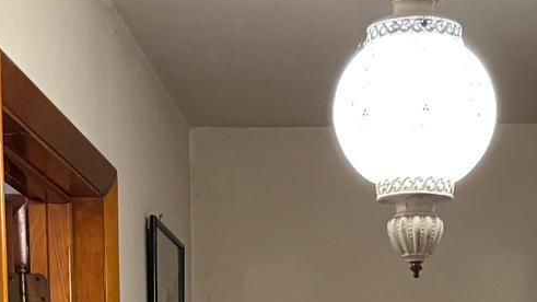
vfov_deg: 10.2
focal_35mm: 109
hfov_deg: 19.6
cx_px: 345
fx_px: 1552
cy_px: 623
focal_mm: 6.76
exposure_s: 1/60
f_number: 1.78
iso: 500
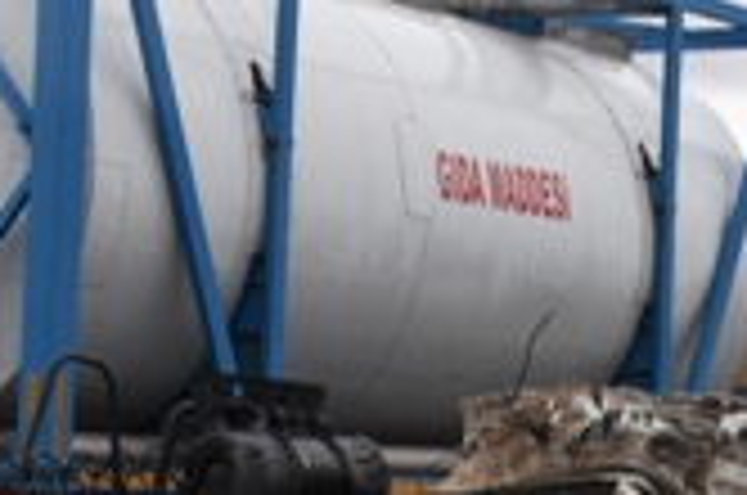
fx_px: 3446
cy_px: 551
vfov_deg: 8.2
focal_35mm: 166
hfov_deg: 12.3
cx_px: 716
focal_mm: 23
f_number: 7.1
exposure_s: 1/200
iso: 200
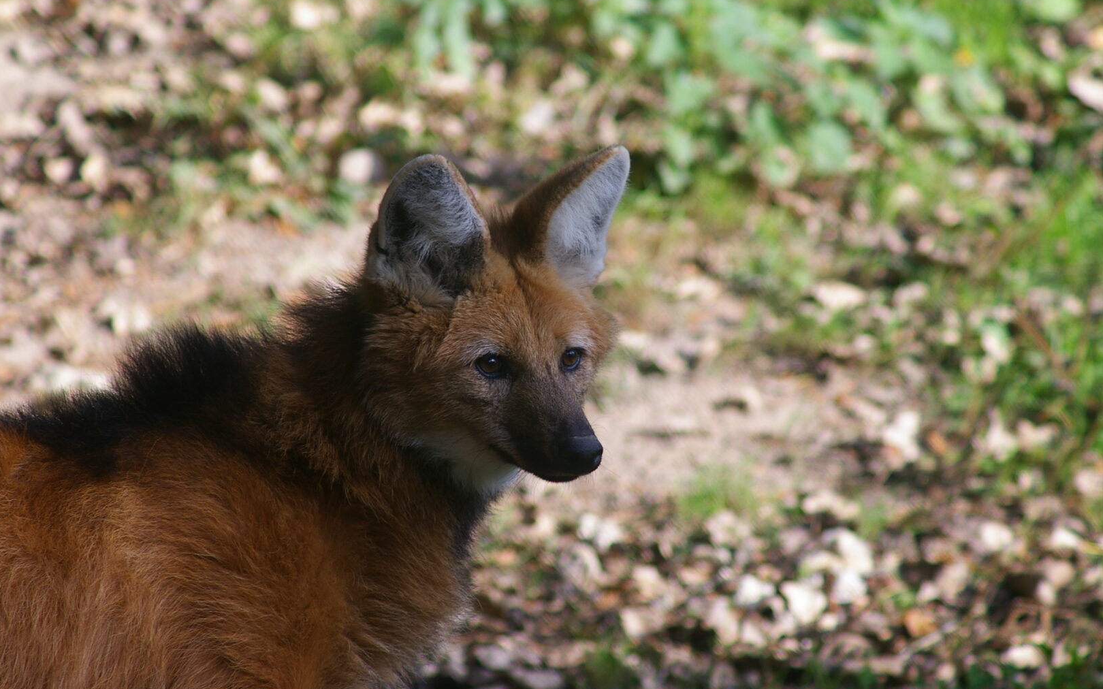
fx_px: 10129
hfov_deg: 6.2
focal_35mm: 337
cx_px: 551
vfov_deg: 3.9
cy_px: 358
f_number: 6.7
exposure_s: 1/125
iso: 200
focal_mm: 220
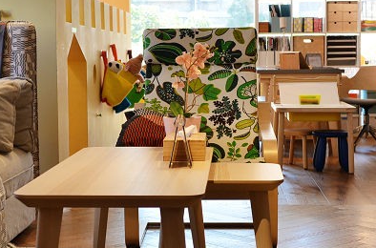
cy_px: 134
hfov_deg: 25.4
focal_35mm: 80
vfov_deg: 16.9
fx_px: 833
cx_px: 170
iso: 400
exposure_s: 1/80
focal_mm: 28
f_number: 4.5
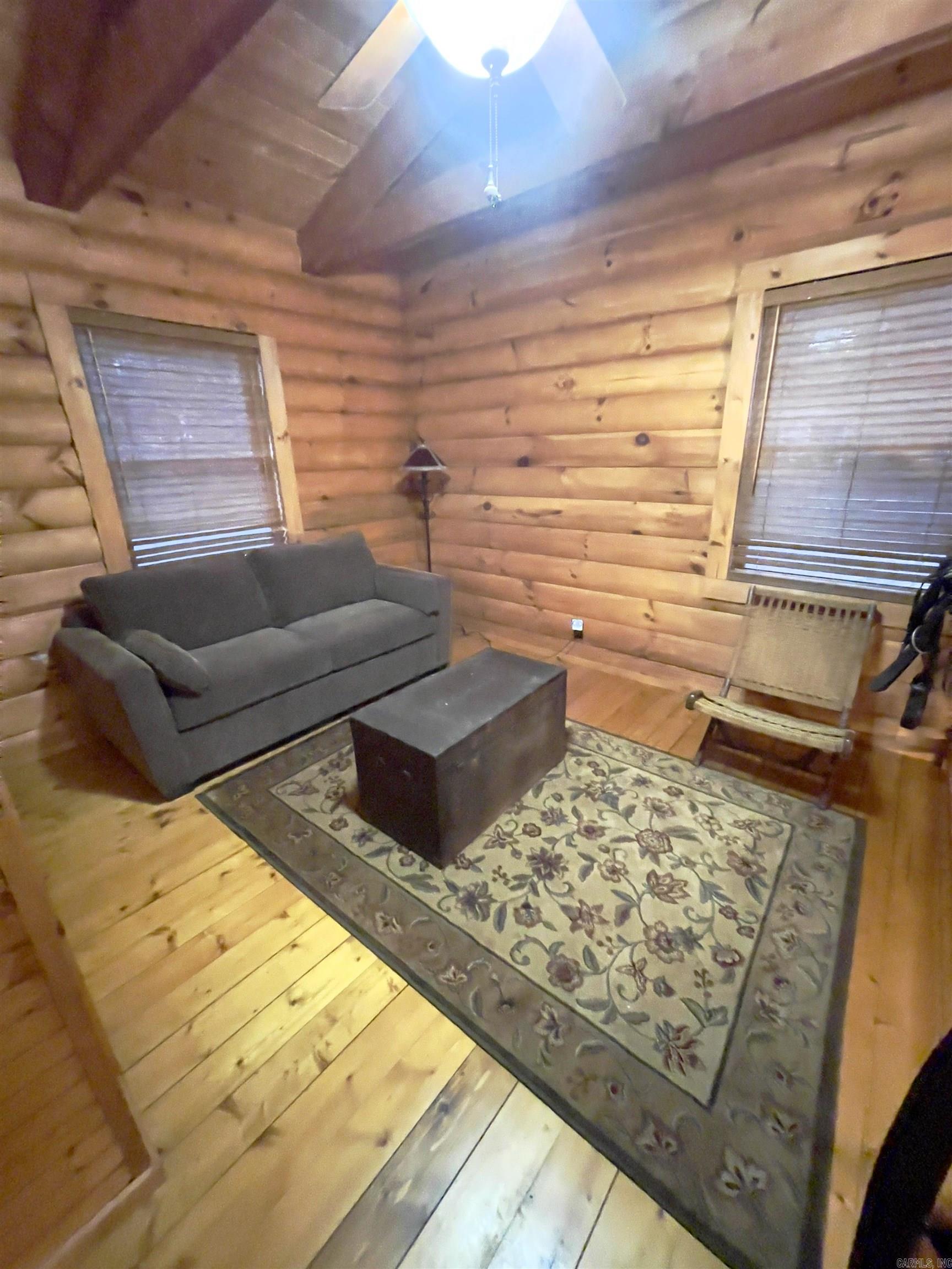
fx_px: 477
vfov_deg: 106.2
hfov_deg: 89.9
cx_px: 476
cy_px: 634
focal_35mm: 13
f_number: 2.4
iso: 2500
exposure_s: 1/30
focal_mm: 1.54
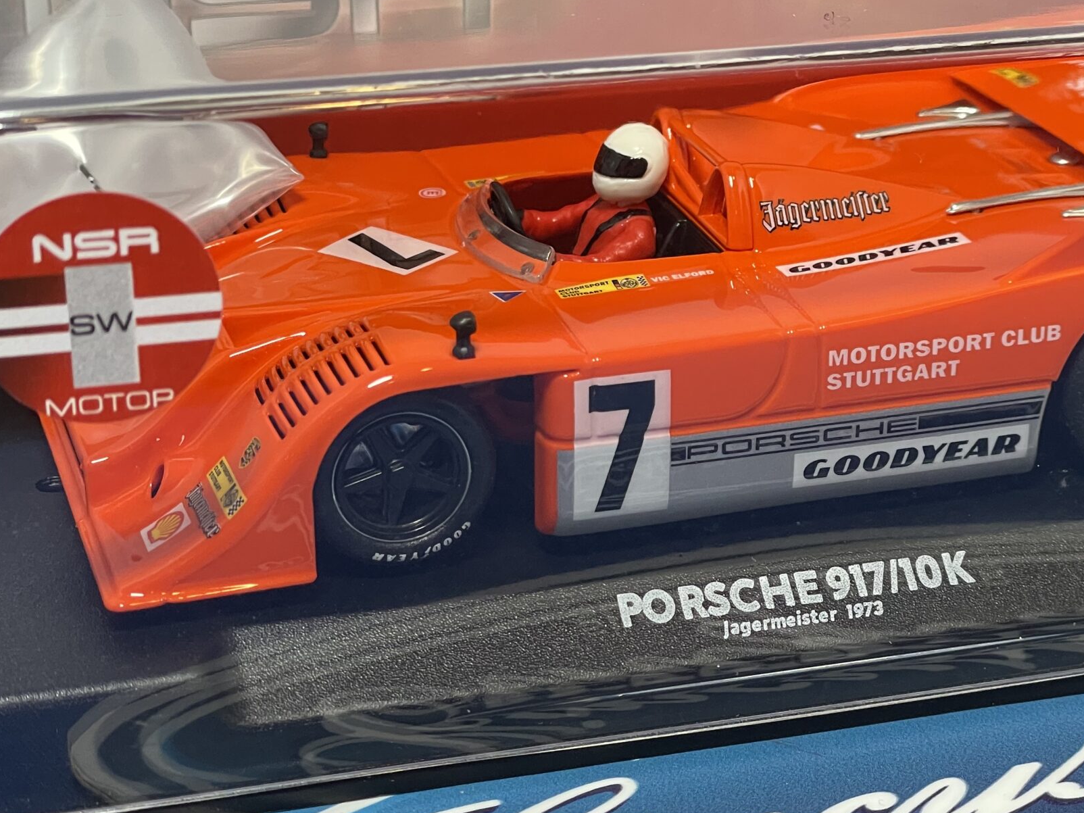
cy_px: 439
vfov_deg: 17.8
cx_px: 699
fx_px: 2599
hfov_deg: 23.5
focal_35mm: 83
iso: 160
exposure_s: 1/120
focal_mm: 6
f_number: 2
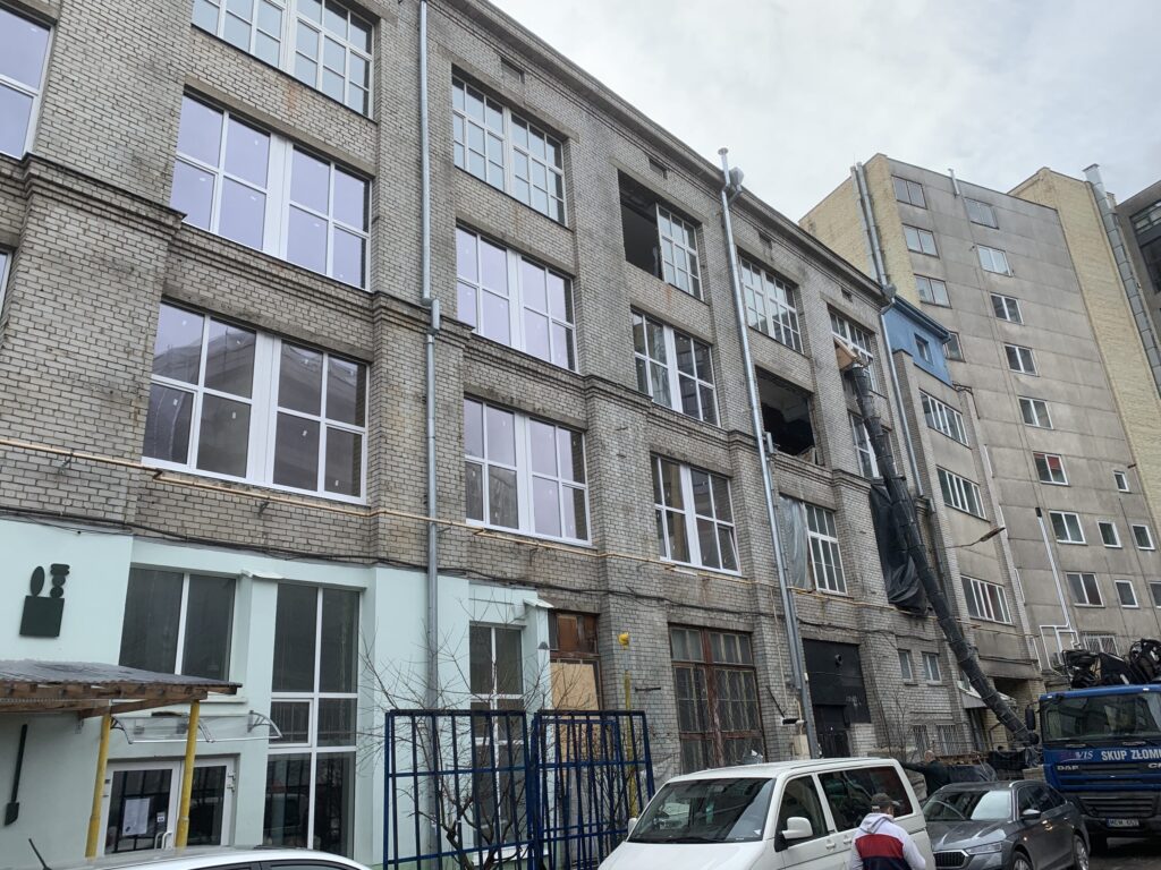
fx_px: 872
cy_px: 435
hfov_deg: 67.3
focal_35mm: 26
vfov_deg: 53.1
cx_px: 580
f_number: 1.8
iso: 25
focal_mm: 4.25
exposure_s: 1/1149
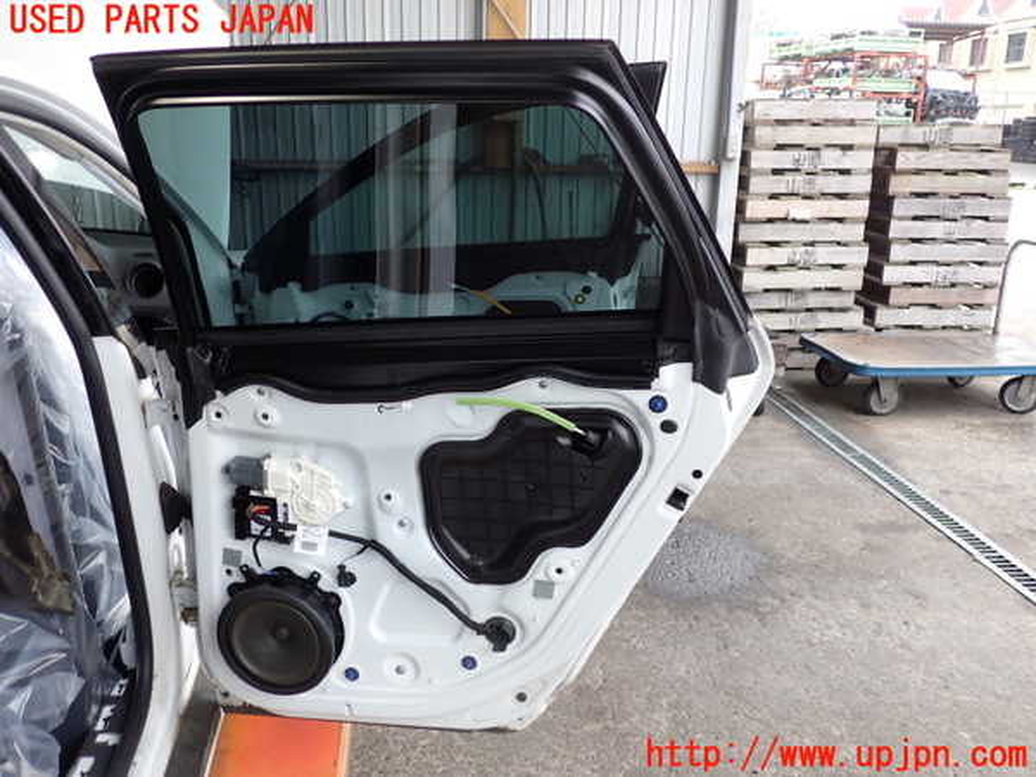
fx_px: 898
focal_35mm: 30
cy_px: 388
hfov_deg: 60.0
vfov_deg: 46.8
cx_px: 518
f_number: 2.3
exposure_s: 1/60
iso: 160
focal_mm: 5.4
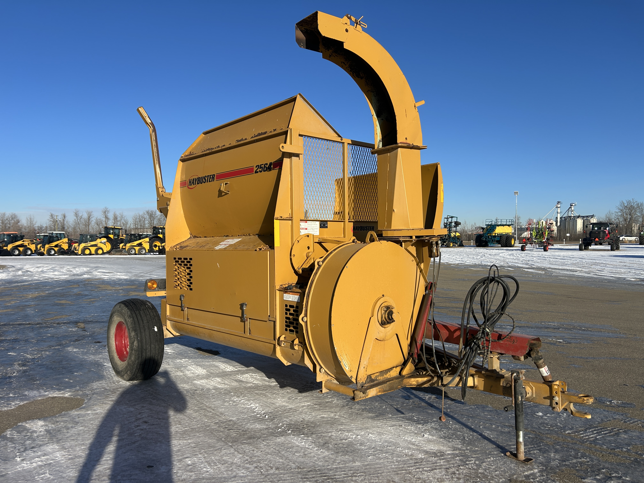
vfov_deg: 53.1
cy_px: 242
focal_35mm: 26
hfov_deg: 67.3
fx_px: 484
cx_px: 322
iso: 50
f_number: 1.5
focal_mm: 5.7
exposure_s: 1/5587
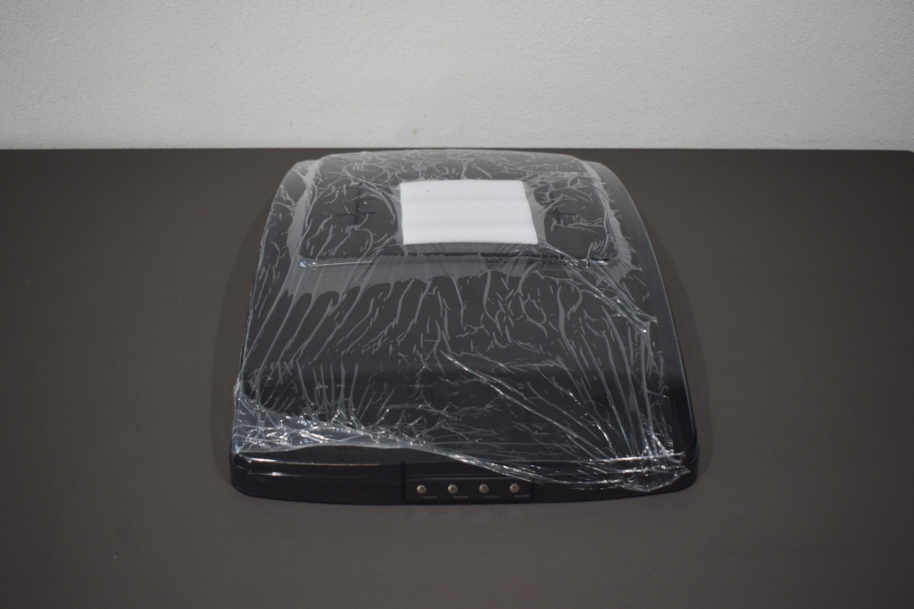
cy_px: 304
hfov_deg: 49.6
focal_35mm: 39
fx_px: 990
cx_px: 457
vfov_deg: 34.2
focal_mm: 26
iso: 640
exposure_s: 1/250
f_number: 4
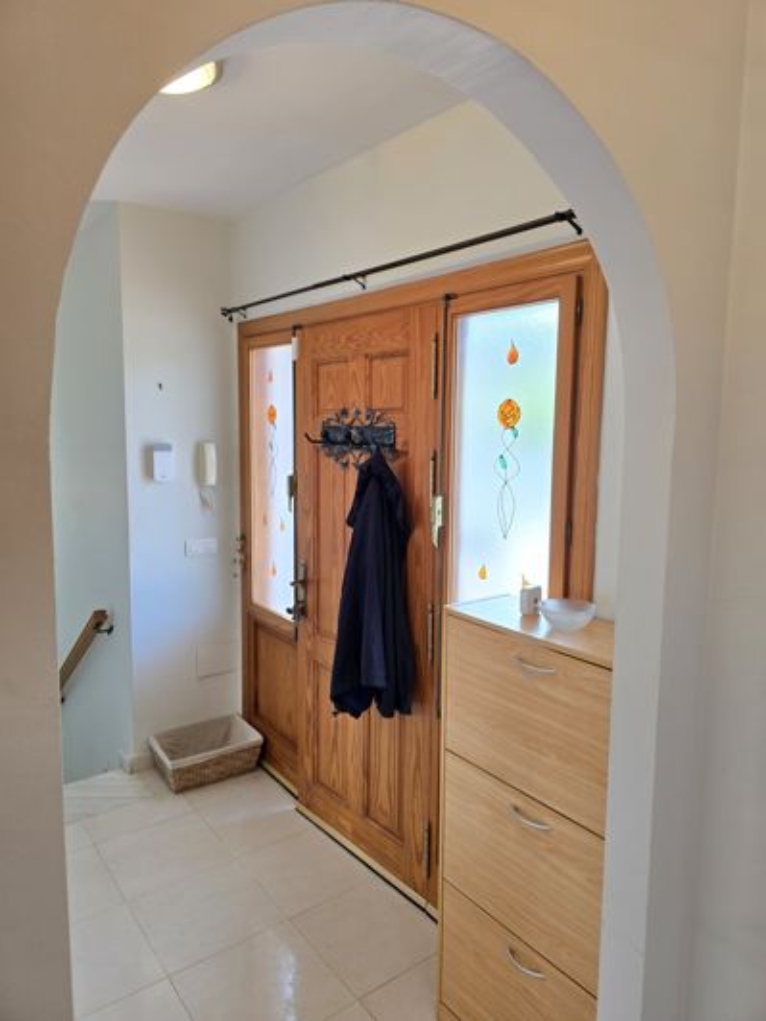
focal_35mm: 23
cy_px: 510
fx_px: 679
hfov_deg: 58.9
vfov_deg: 73.9
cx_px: 383
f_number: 1.7
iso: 64
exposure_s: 1/100
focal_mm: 6.3
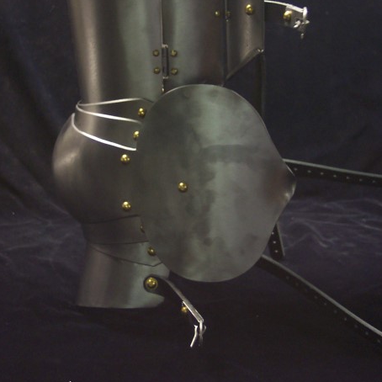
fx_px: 824
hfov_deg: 26.1
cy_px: 97
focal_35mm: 66
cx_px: 190
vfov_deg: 25.8
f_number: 3.4
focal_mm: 10.7
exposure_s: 1/8
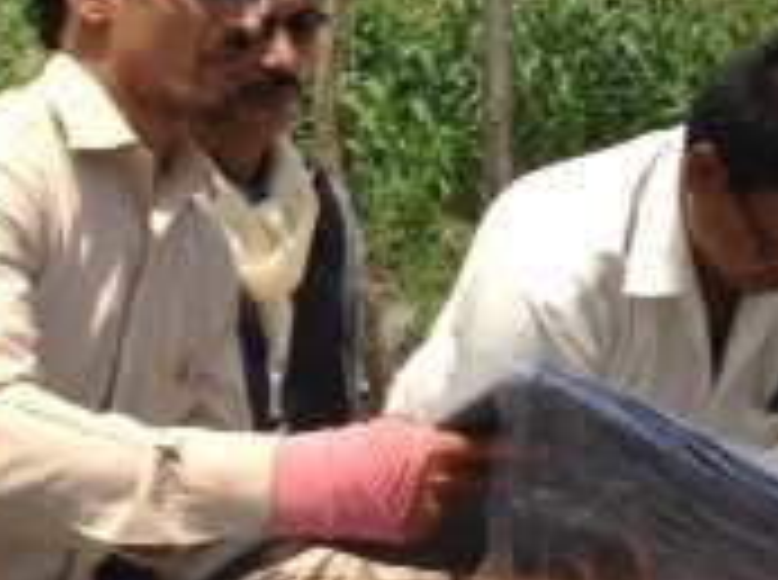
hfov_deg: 16.1
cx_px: 585
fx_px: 2736
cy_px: 297
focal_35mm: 122
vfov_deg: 12.1
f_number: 2.4
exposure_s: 1/965
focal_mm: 3.3
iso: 32
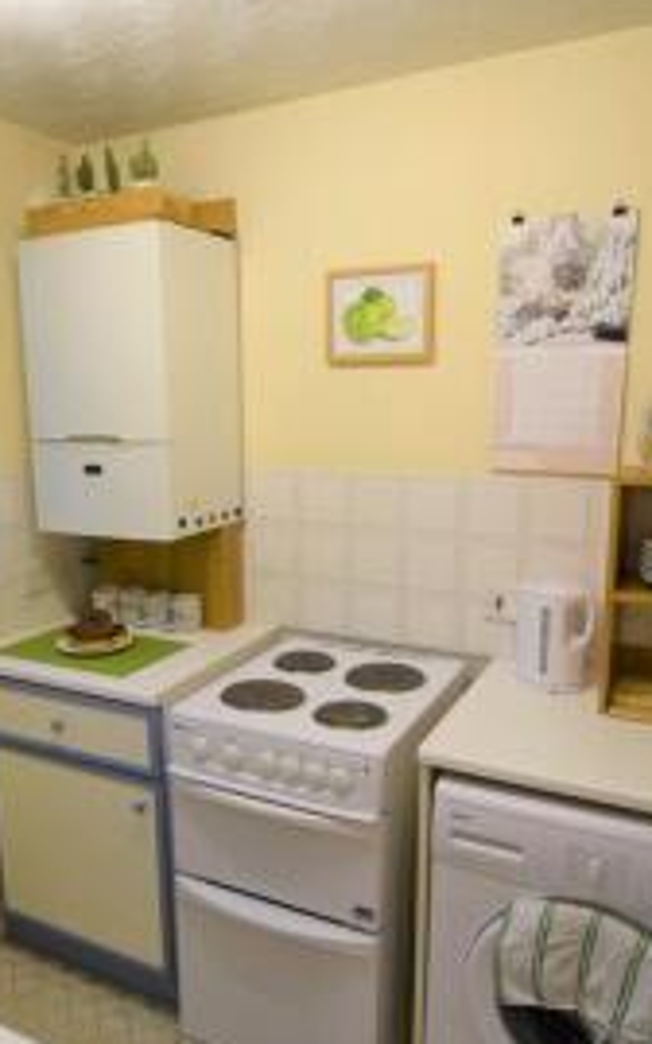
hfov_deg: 45.7
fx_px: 768
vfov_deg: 68.3
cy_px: 553
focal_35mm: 27
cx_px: 260
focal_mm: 10
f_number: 4
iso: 450
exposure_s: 1/60
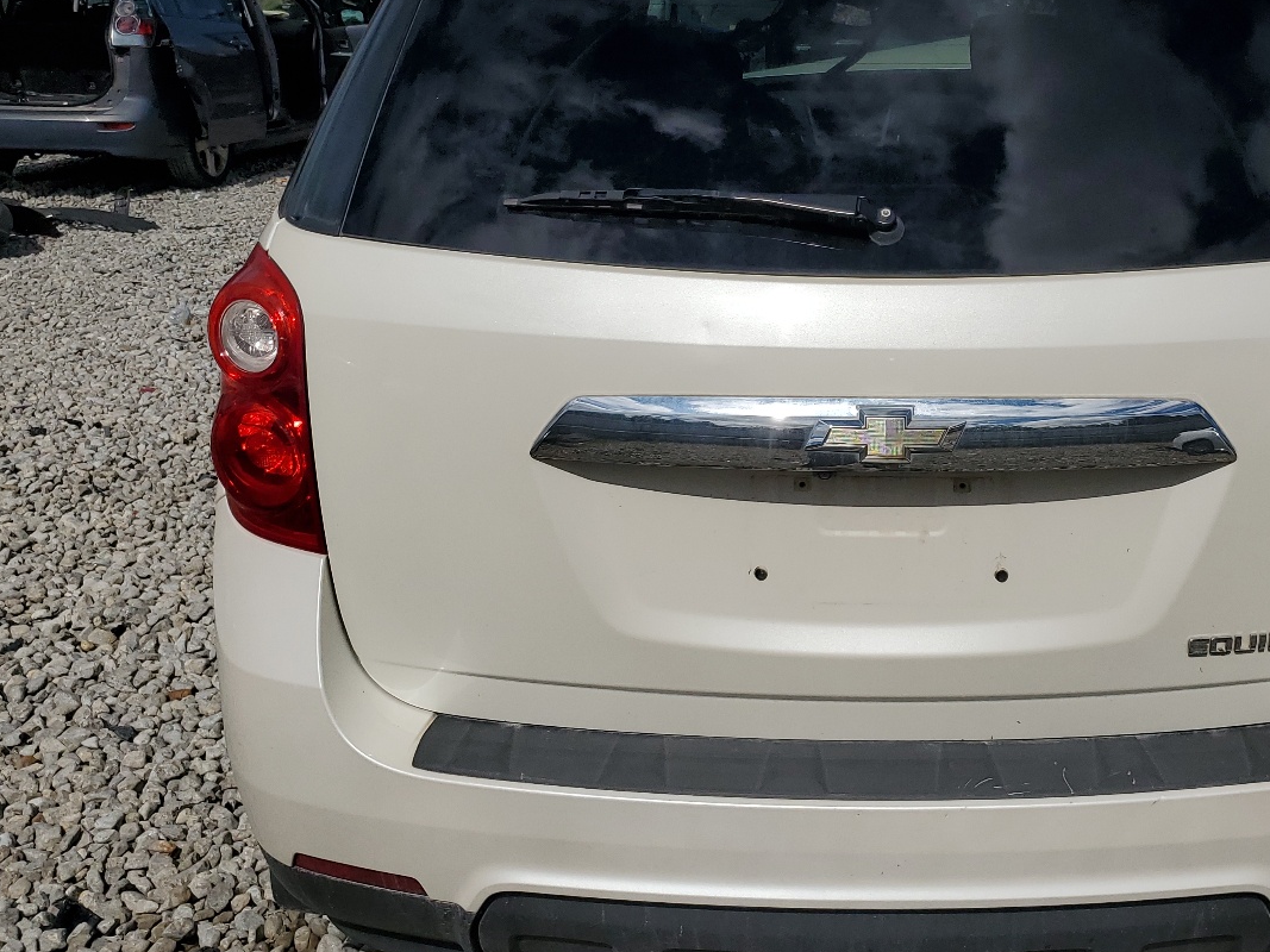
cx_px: 852
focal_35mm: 39
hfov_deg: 47.1
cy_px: 384
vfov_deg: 36.7
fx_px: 1431
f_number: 1.5
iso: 52
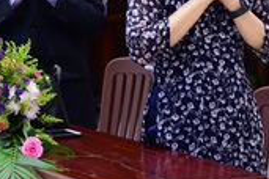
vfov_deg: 7.3
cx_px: 88
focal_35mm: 183
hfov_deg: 11.2
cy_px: -115
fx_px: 1367
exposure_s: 1/30
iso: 1000
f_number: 4
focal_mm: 48
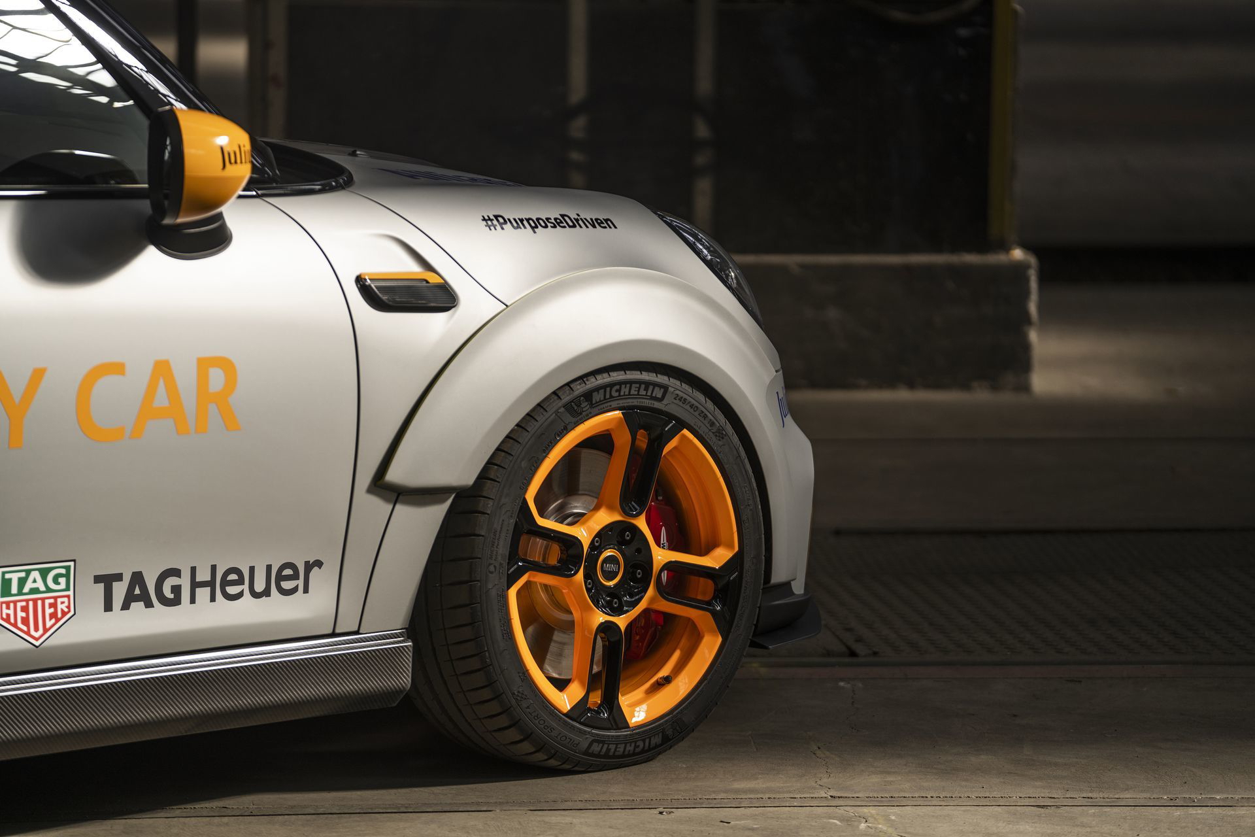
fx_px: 5229
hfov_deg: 13.7
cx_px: 628
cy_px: 418
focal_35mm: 150
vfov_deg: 9.1
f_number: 2.8
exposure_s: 1/800
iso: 250
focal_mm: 150
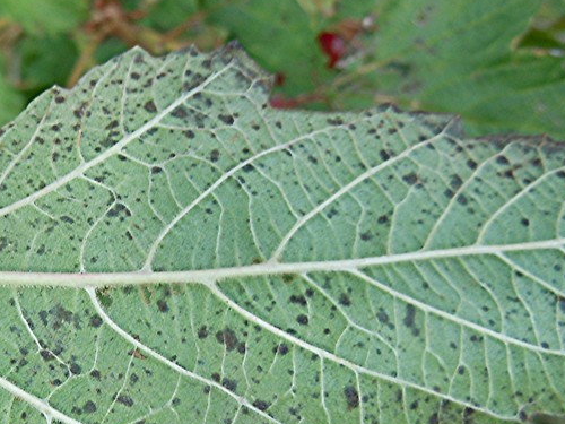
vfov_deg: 30.0
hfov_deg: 39.5
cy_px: 288
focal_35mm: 48
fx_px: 783
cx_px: 235
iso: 100
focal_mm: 5.4
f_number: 3.5
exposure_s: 1/160
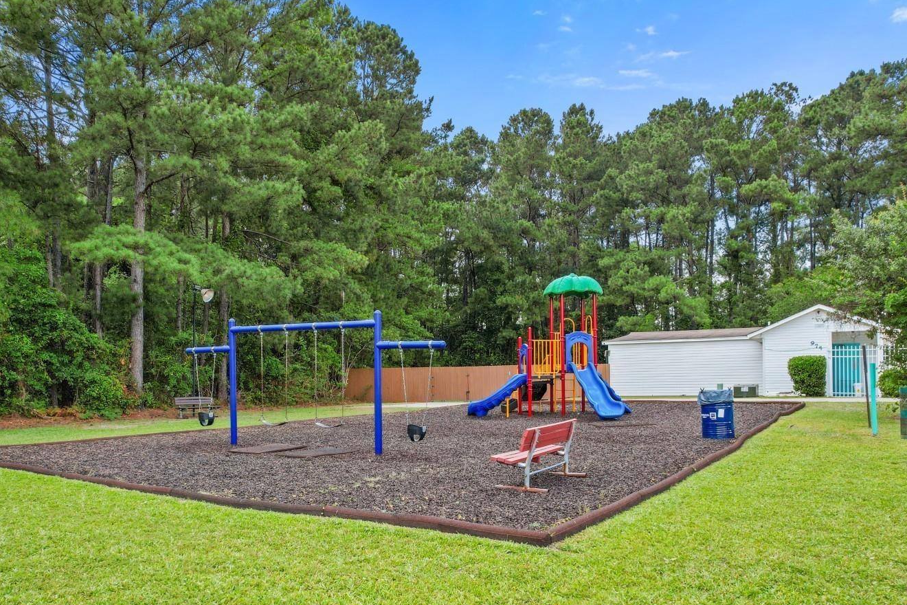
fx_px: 680
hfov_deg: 67.3
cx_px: 413
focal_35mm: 27
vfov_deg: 47.6
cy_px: 370
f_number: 2.8
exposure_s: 1/80
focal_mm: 8.38
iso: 100
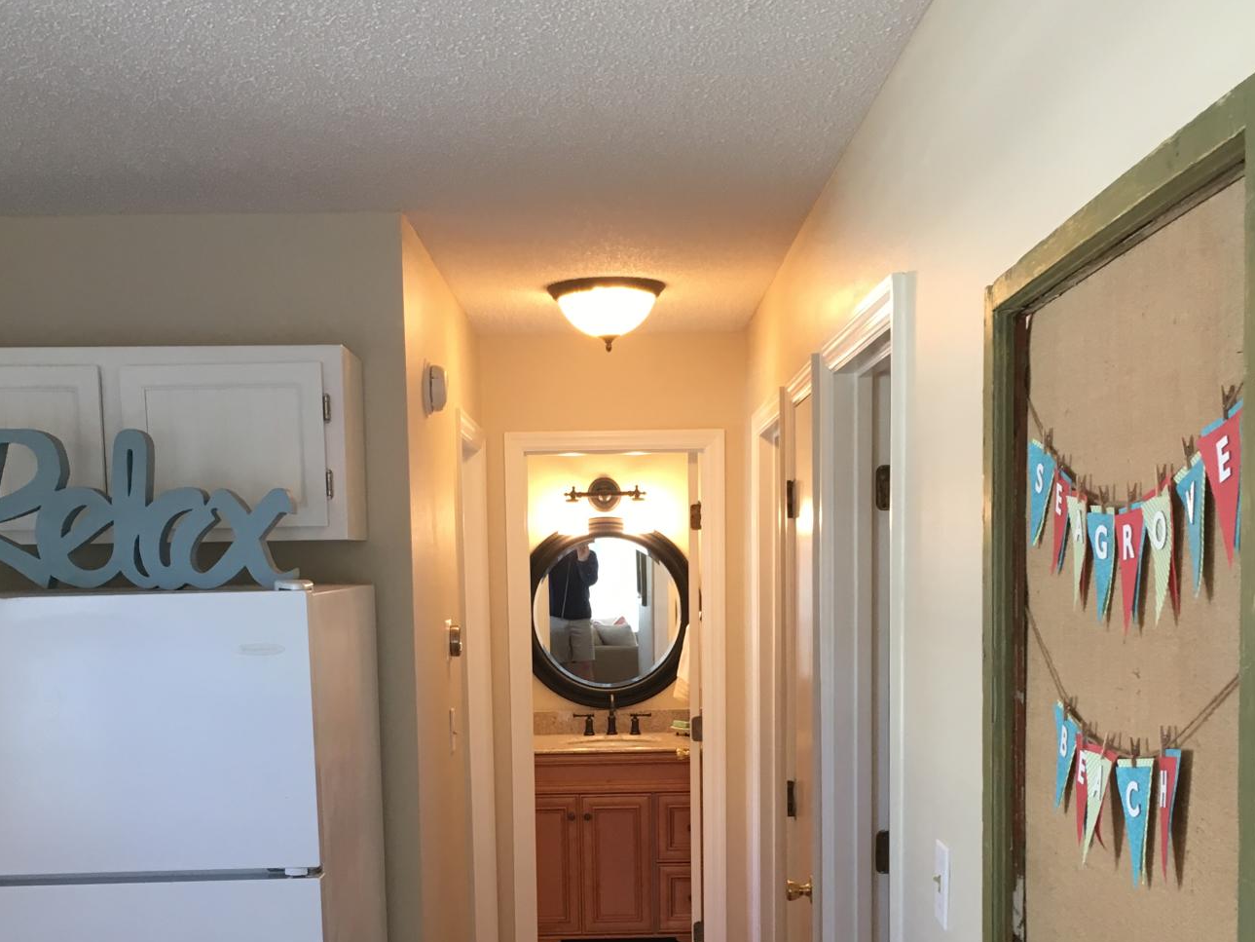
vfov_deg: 31.4
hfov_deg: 42.1
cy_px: 753
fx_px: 1632
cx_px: 634
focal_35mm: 45
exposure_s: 1/30
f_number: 2.2
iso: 50
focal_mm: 4.15
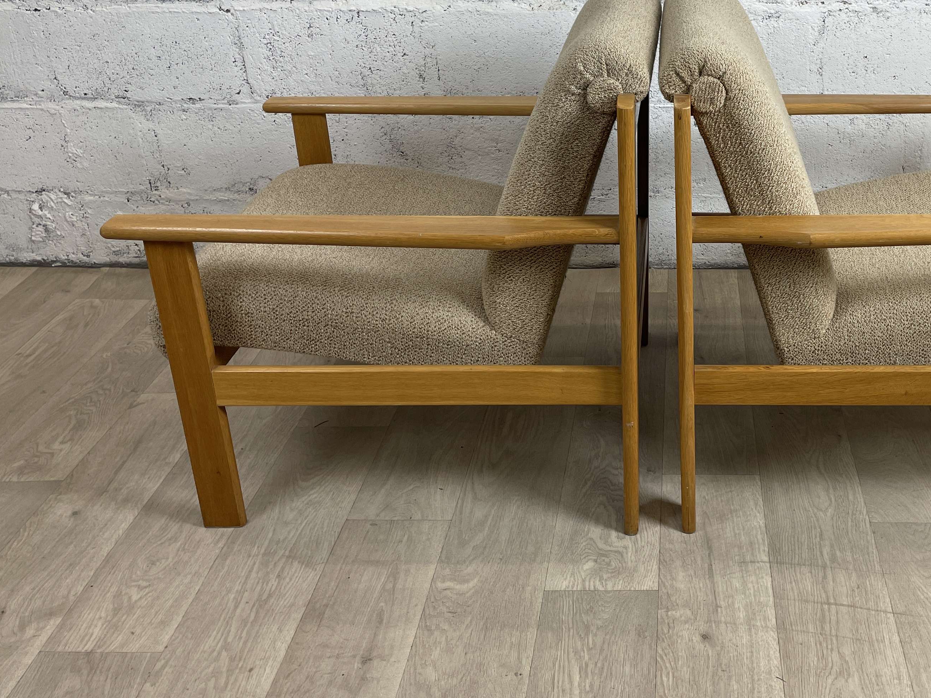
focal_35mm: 40
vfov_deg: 35.8
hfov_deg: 45.5
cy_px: 264
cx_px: 675
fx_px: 1076
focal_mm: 4.2
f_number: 1.6
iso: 40
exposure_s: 1/100
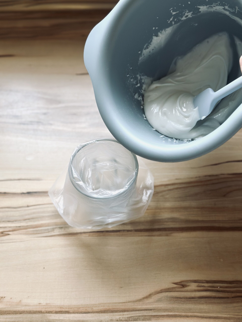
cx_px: 121
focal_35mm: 48
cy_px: 161
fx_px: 447
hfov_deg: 30.3
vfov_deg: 39.7
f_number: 1.78
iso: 160
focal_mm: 6.86
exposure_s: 1/60
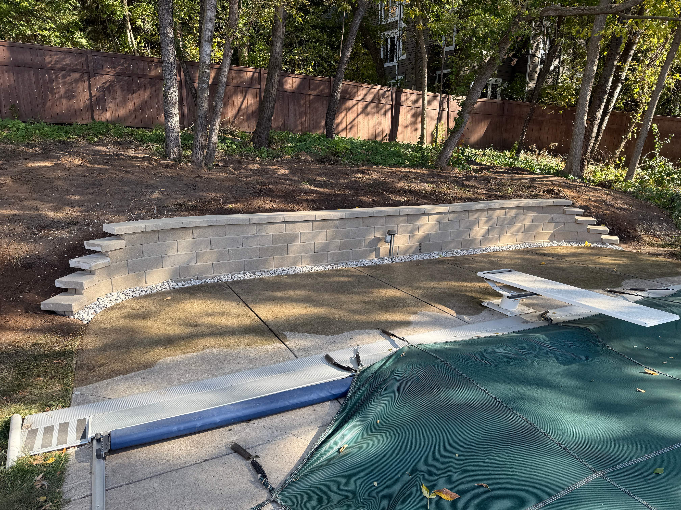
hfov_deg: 71.6
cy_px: 255
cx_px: 340
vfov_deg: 56.8
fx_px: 472
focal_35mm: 24
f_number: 1.78
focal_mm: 6.76
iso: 80
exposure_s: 1/722
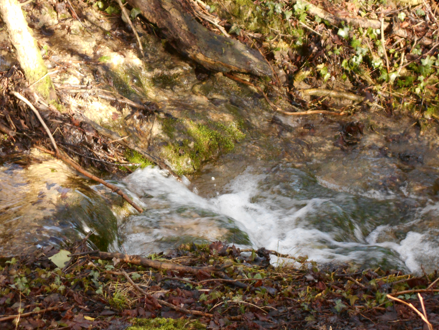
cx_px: 218
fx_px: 1661
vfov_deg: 11.3
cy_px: 164
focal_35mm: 131
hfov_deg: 15.1
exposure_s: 1/60
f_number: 6.5
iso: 400
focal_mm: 23
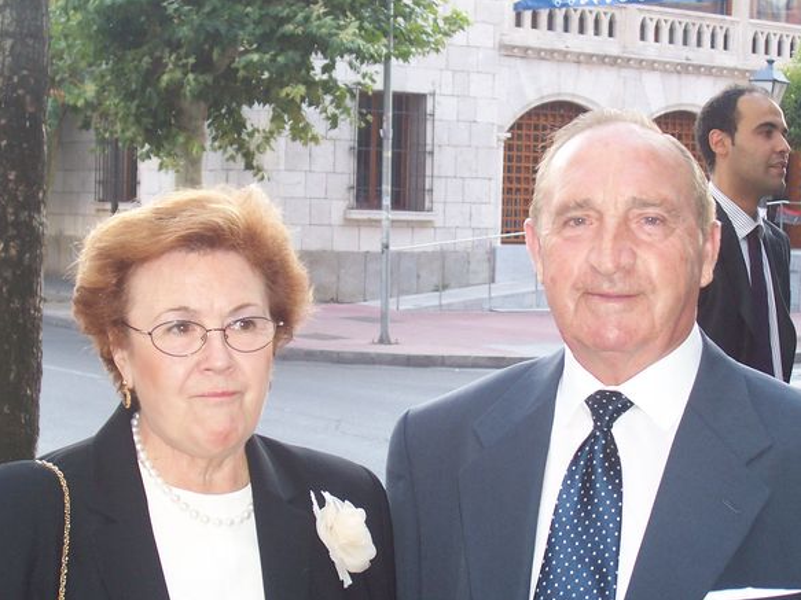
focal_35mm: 78
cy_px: 327
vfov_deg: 18.9
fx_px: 1805
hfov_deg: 25.0
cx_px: 438
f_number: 4
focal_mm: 10.8
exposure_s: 1/90
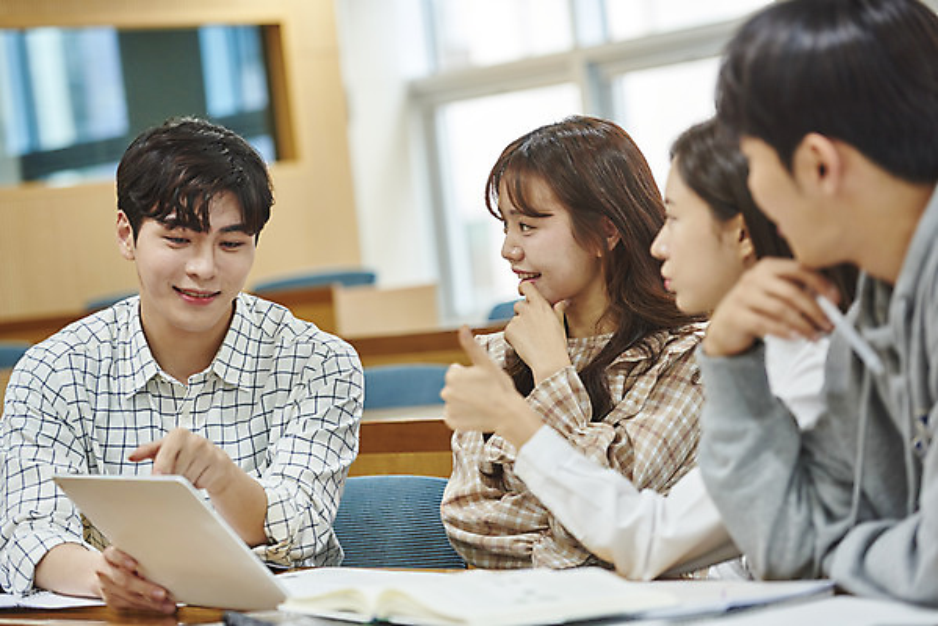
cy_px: 313
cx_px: 469
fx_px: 2919
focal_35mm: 112
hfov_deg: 18.3
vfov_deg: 12.2
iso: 1000
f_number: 2.8
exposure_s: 1/160
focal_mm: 112
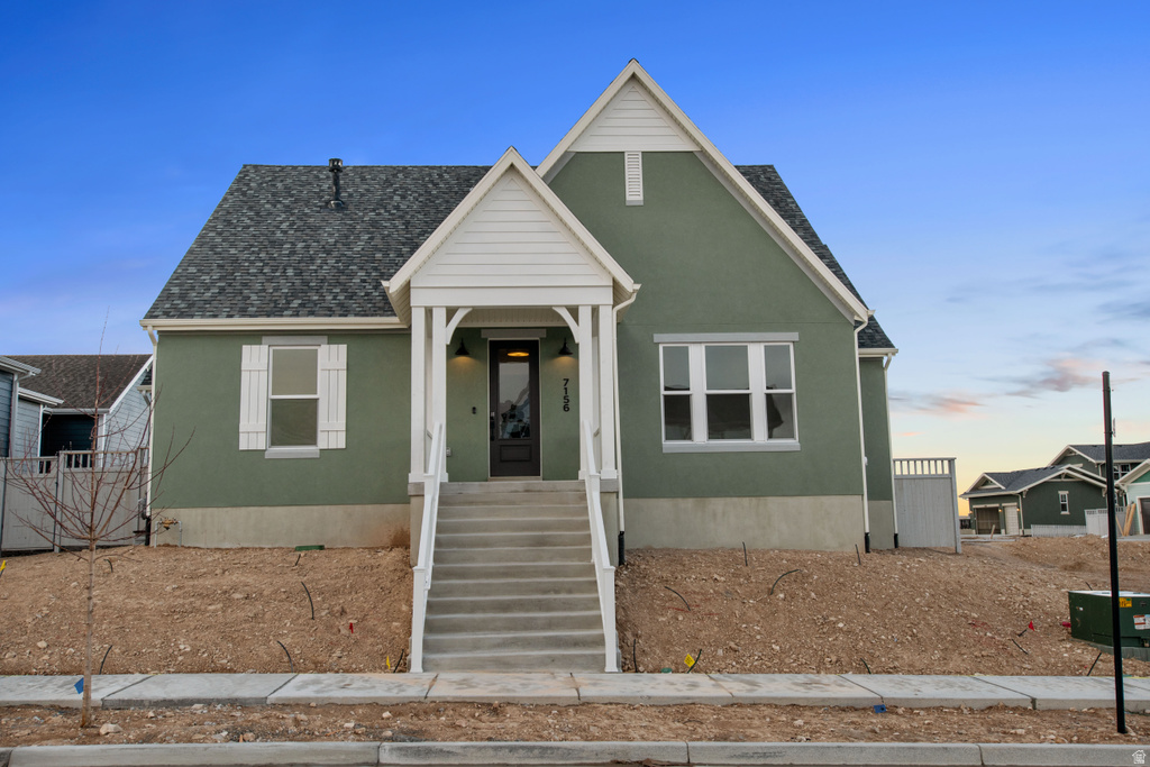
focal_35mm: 32
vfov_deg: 41.1
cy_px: 384
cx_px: 575
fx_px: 1022
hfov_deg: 58.7
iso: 250
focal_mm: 32
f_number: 8
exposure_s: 1/250
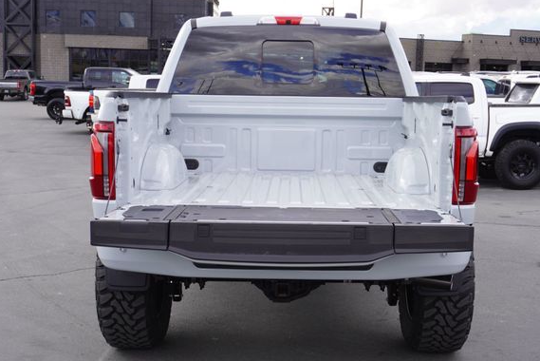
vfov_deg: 25.1
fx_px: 810
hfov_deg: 36.8
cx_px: 283
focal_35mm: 54
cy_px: 200
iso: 100
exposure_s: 1/80
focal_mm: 32
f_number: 7.1
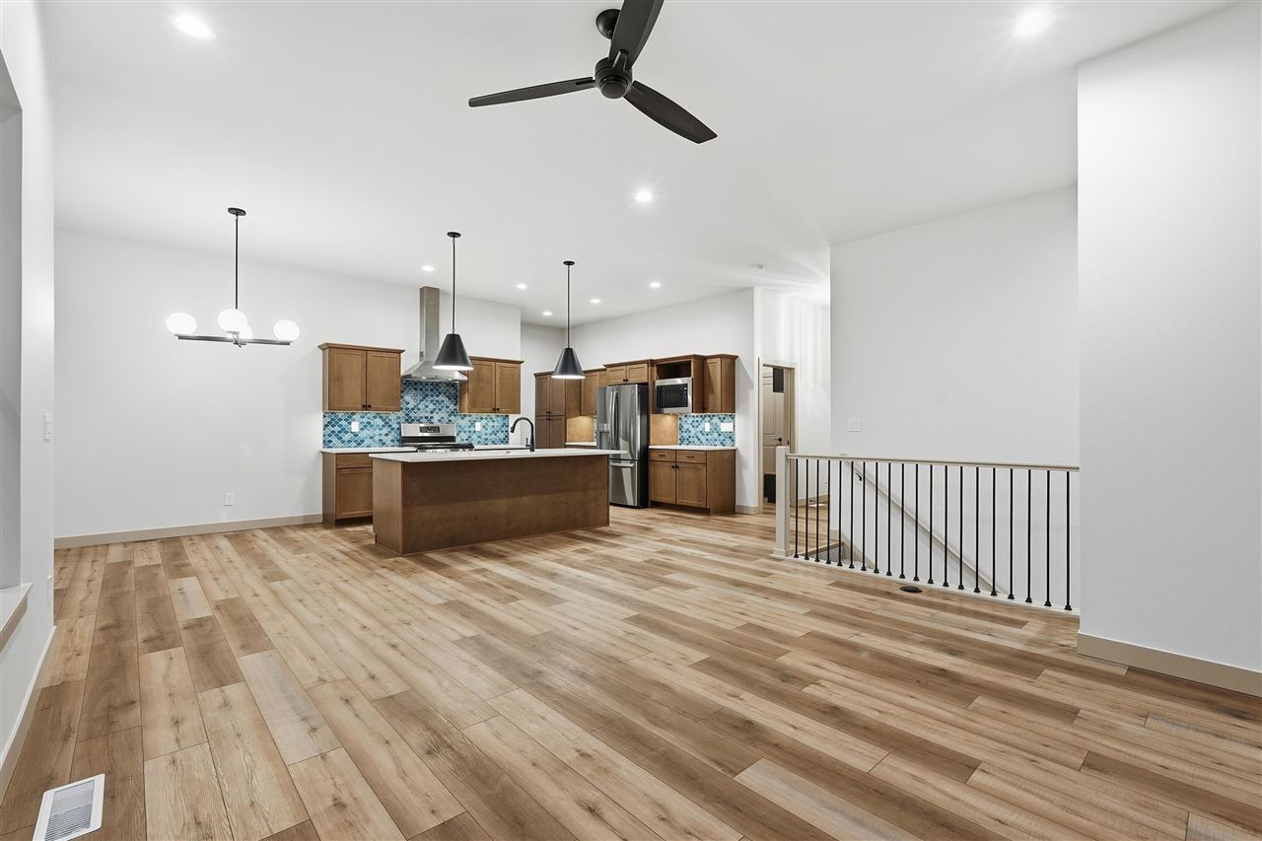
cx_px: 631
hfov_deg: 95.0
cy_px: 420
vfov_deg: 72.0
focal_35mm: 16
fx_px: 578
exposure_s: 1/50
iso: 250
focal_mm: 16.5
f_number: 9
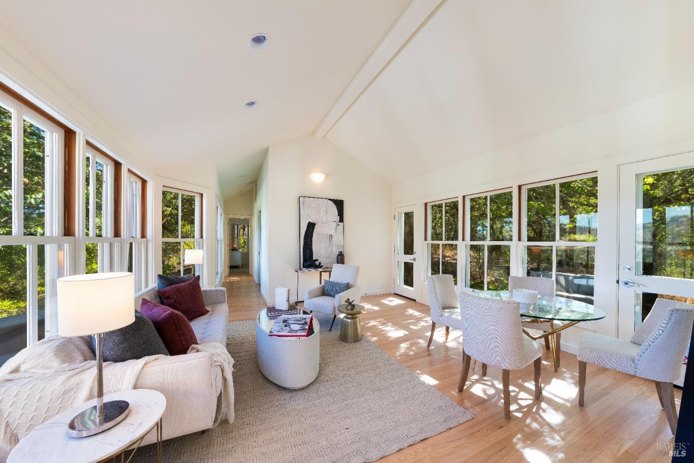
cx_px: 347
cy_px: 232
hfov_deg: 112.6
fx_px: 231
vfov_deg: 90.0
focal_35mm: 12
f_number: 13
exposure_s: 1/8
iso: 100
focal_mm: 12
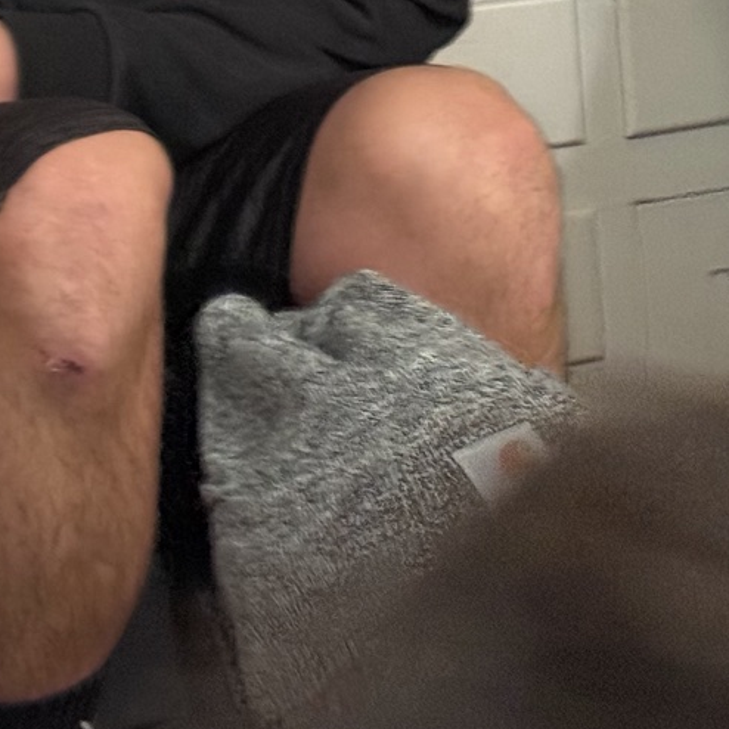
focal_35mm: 165
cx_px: 1052
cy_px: -4
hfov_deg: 10.3
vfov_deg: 10.5
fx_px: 3931
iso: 500
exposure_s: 1/29
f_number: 1.78
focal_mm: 6.76
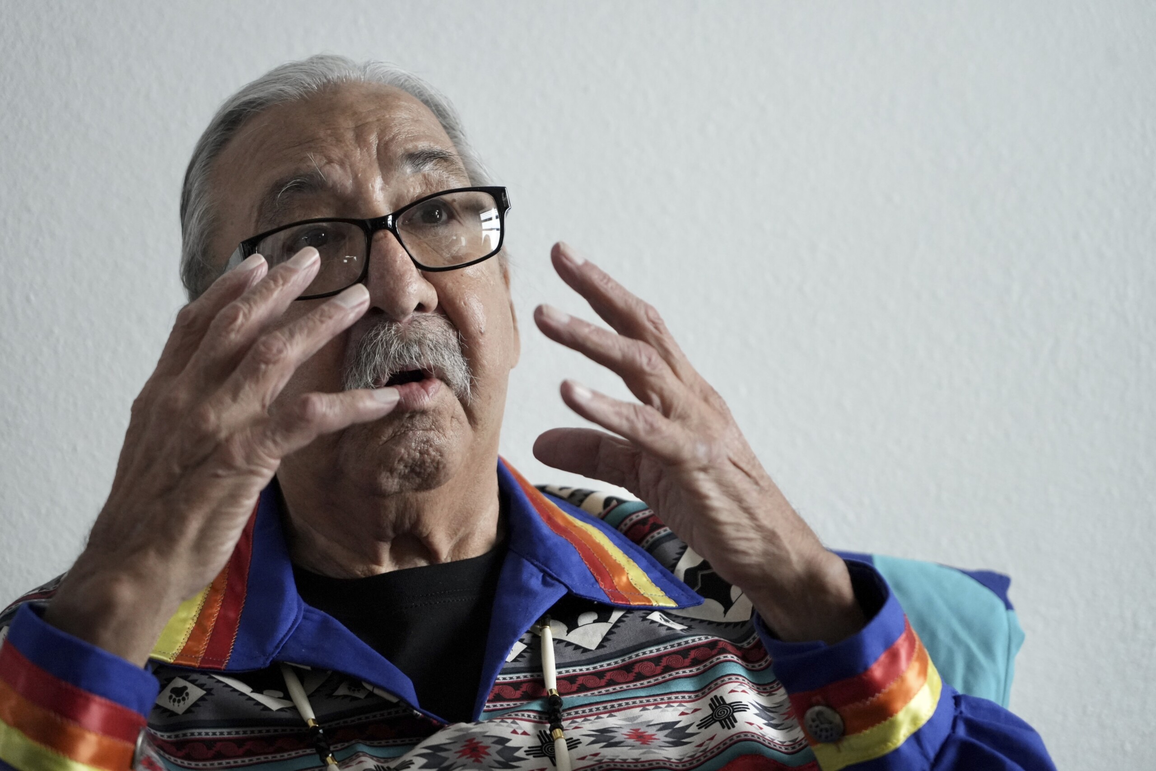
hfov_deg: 19.5
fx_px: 3372
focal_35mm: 105
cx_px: 578
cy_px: 386
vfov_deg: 13.0
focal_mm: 105
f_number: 4
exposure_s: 1/320
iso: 5000
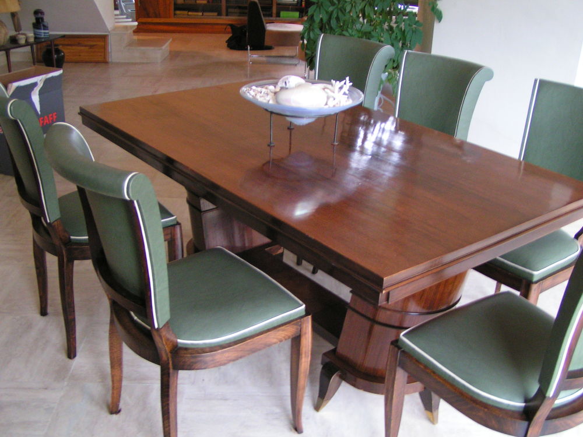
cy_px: 218
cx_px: 292
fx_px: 640
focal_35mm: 38
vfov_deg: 37.7
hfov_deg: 49.0
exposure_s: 1/5
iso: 200
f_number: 2.8
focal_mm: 5.8
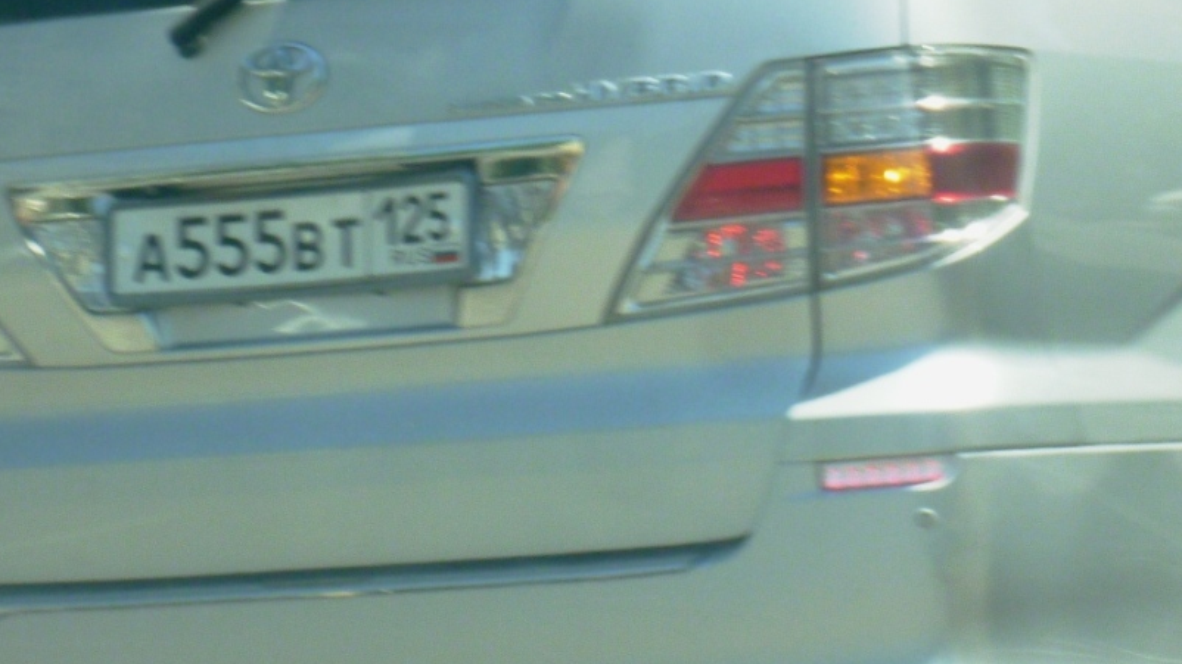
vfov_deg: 4.8
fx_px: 7929
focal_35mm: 253
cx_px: 788
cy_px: -50
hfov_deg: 8.5
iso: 160
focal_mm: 19.2
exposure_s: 1/250
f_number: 5.9
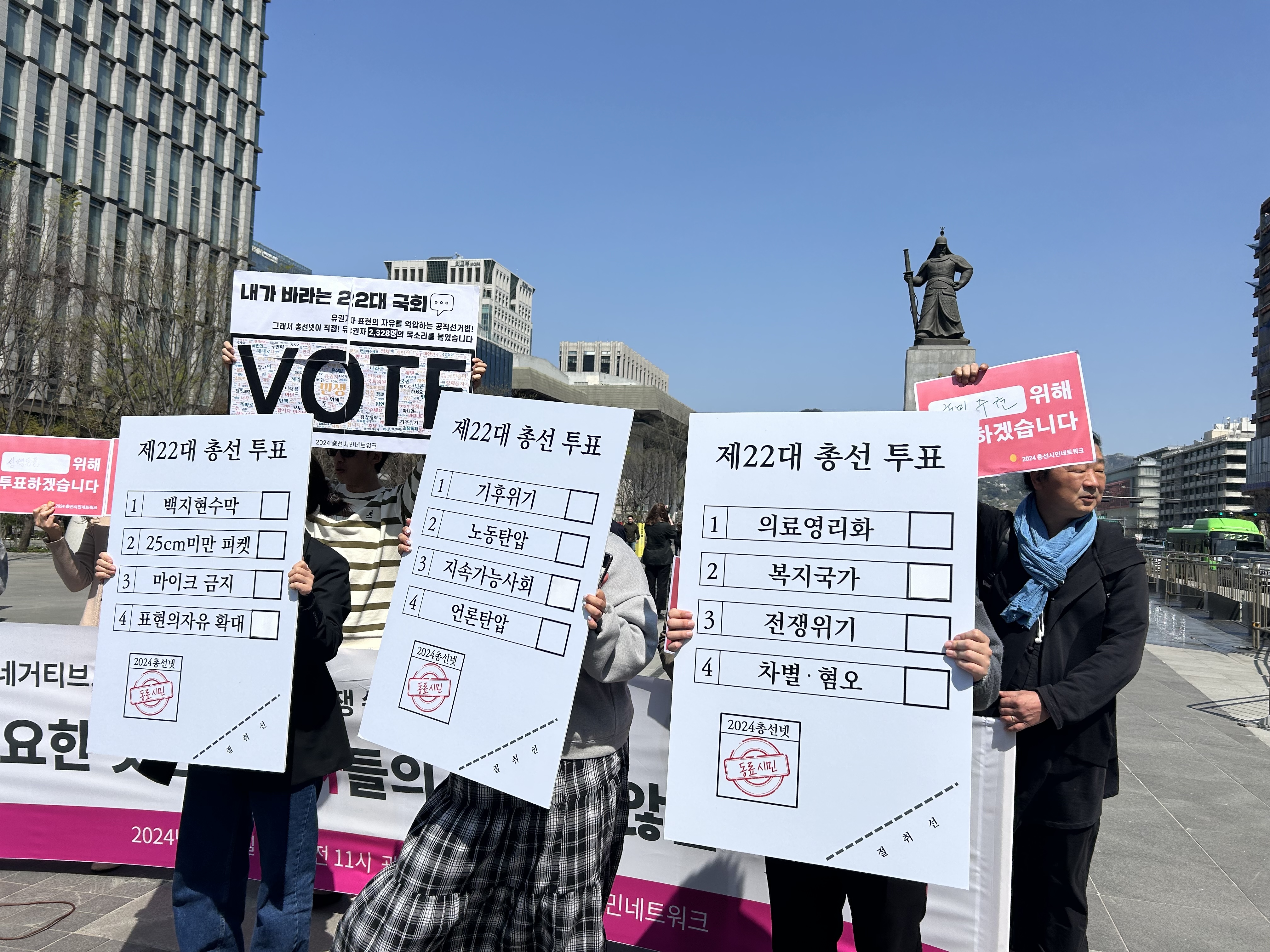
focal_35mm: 26
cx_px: 635
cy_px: 476
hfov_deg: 67.3
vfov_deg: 53.1
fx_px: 954
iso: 50
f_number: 1.5
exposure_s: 1/8696
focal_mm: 5.7
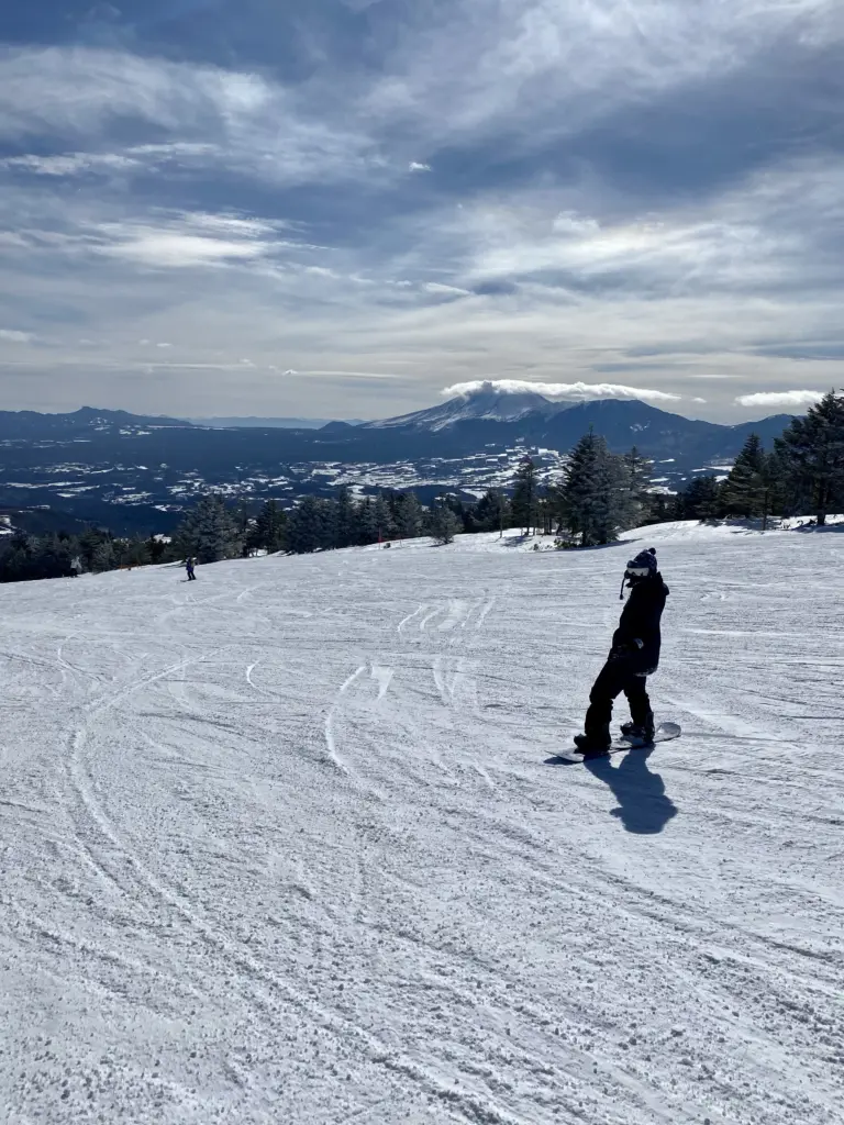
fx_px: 845
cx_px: 422
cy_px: 562
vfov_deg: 67.3
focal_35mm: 26
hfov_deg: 53.1
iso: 32
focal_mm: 4.25
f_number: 1.8
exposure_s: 1/16393
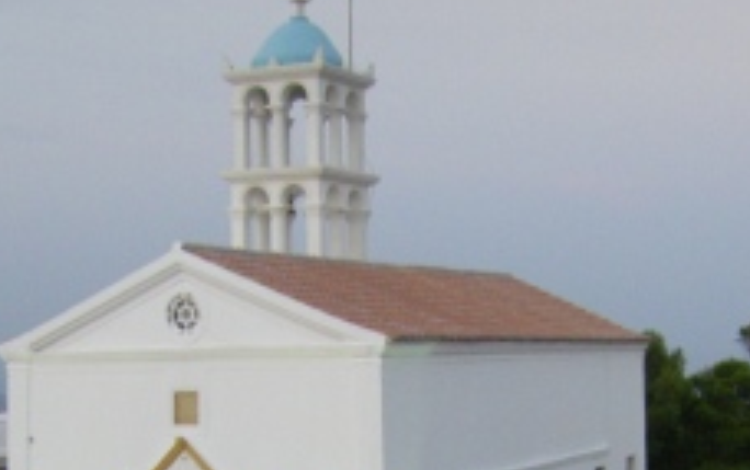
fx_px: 1616
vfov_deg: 15.7
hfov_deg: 26.1
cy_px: 618
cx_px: 438
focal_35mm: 79
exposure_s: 1/50
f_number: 3.5
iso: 400
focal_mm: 6.3
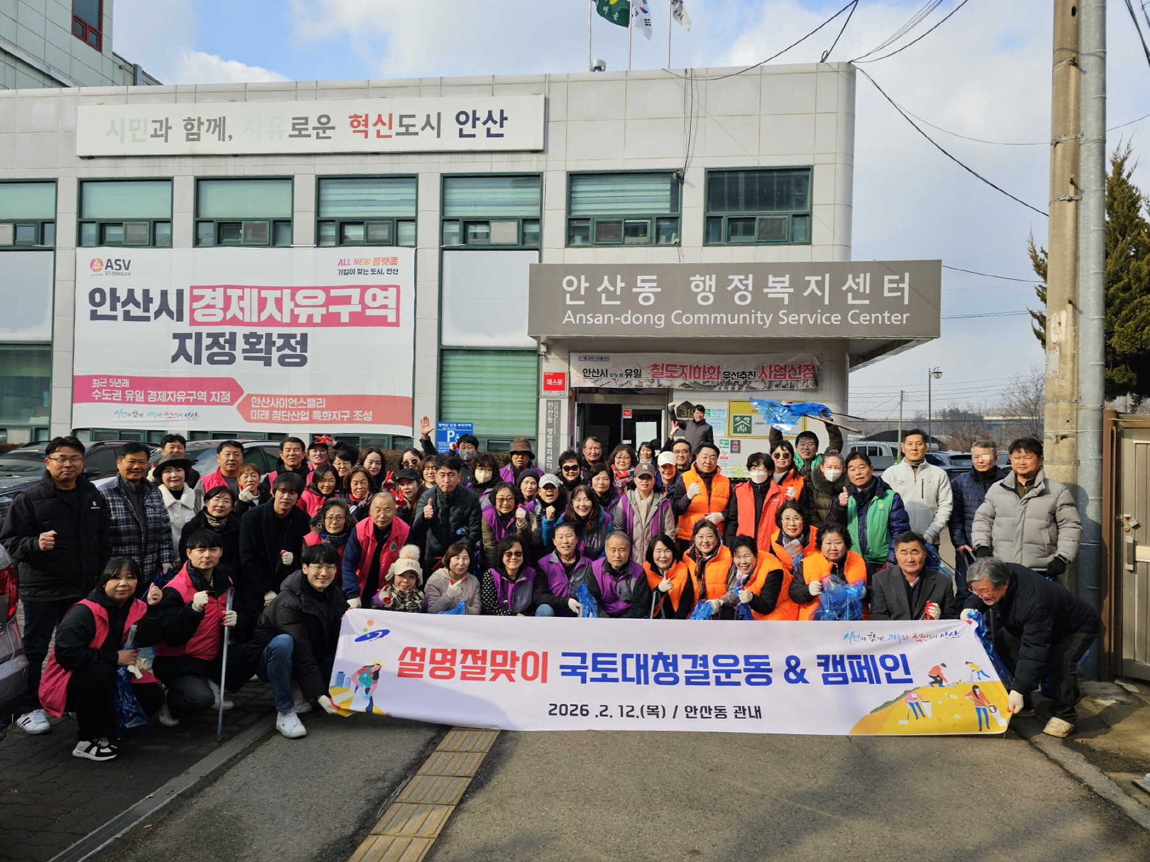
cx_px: 575
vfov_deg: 58.9
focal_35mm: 23
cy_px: 431
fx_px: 764
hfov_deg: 73.9
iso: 10
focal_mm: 6.3
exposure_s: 1/462
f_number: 1.7
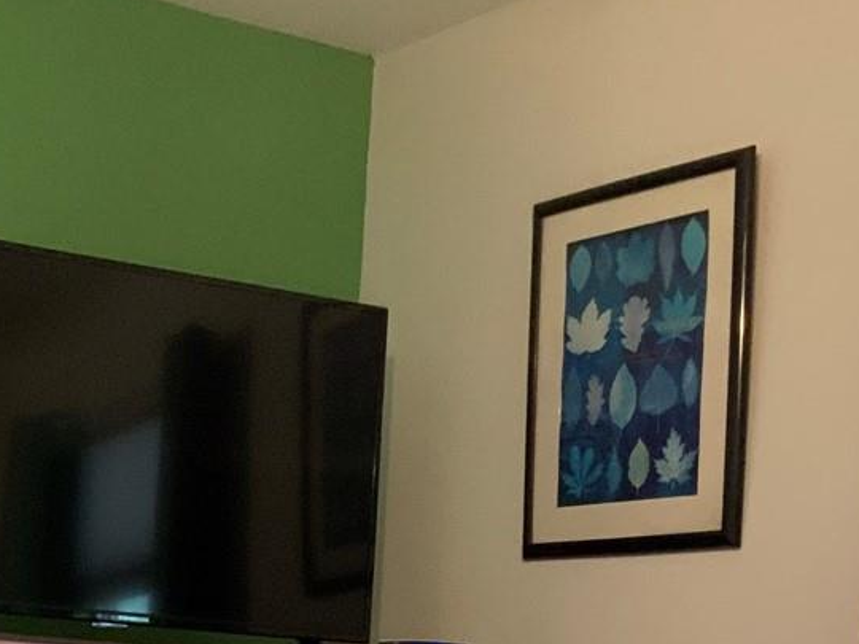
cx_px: 107
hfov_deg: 22.3
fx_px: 2134
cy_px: 889
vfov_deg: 16.1
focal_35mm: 86
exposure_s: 1/60
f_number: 1.8
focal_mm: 3
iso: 200
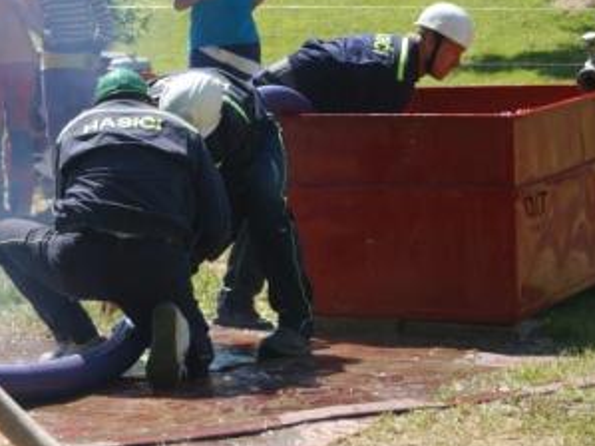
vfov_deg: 9.8
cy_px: 191
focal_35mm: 151
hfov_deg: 13.1
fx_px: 2594
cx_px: 203
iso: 100
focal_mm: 70
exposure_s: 1/250
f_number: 5.6
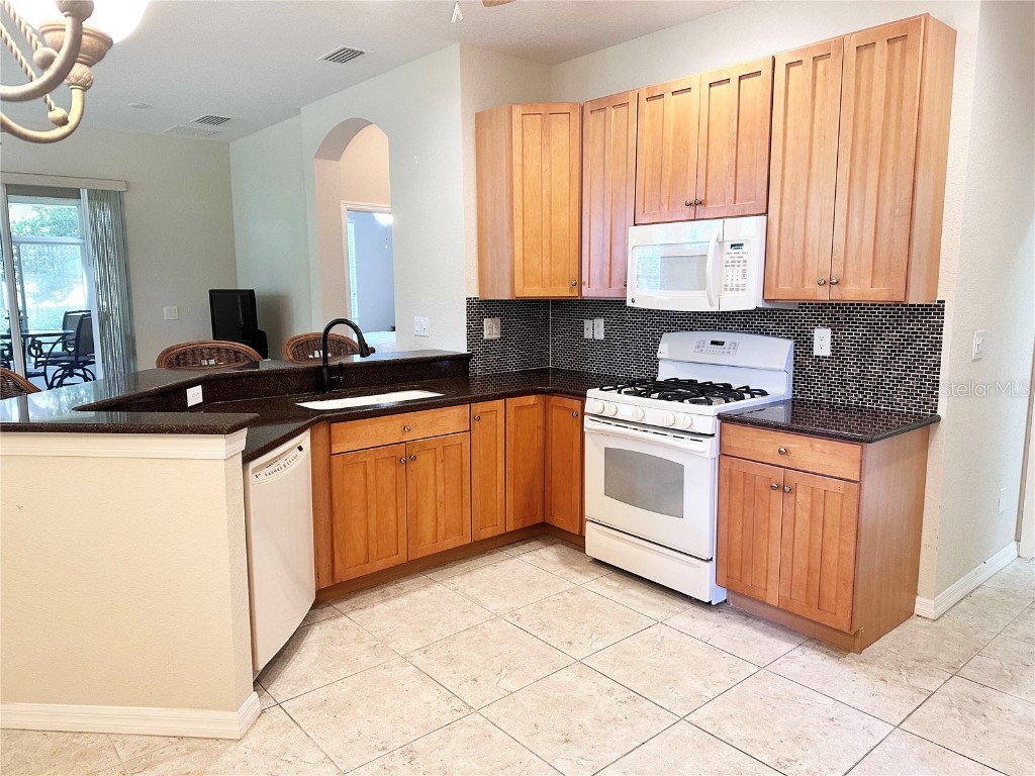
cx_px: 518
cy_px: 388
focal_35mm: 24
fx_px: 718
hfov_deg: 71.6
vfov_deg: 56.8
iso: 250
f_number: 1.78
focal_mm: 6.86
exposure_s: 1/60
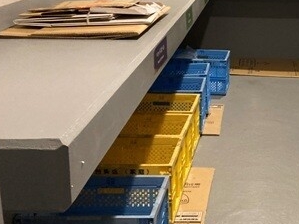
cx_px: 296
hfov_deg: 30.1
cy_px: 54
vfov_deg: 24.1
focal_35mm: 60
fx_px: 518
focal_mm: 3.99
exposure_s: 1/33
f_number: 1.8
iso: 320
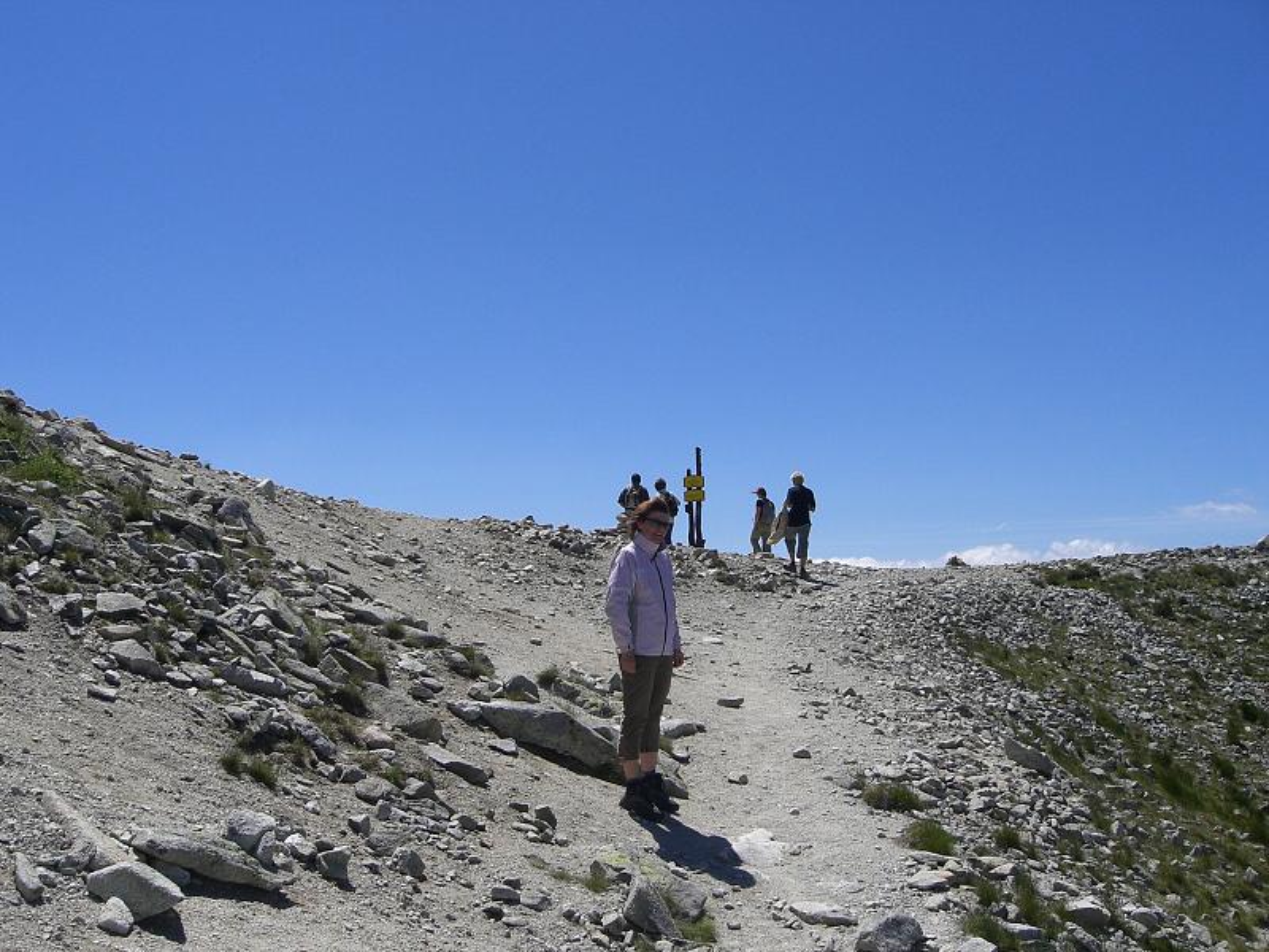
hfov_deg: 49.0
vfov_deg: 37.7
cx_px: 634
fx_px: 1393
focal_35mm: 38
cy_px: 476
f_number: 4.4
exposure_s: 1/1250
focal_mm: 6.3
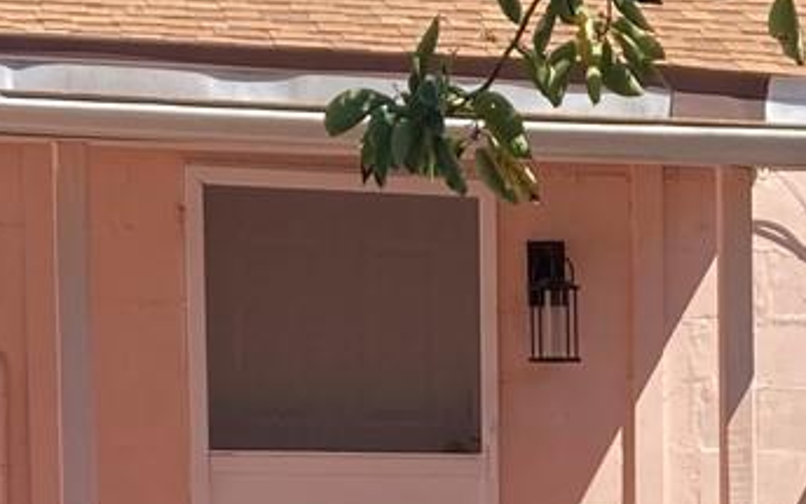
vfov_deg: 9.2
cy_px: 820
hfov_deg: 14.8
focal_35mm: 138
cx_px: 851
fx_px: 3031
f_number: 1.8
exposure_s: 1/666
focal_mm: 3.99
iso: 20
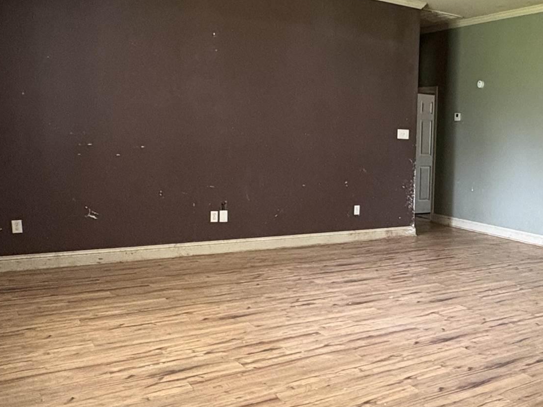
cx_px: 483
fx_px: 612
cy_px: 229
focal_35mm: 39
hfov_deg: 43.9
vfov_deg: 36.8
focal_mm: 2.22
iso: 500
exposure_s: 1/60
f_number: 2.2
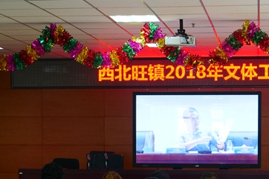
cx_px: 183
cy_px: 164
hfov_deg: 20.3
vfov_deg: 13.5
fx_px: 747
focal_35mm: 100
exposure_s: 1/60
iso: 800
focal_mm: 29
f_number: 3.7
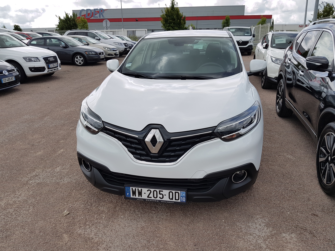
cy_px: 126
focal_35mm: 26
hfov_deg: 67.3
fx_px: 252
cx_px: 168
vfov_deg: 53.1
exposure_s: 1/2024
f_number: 1.7
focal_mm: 4.2
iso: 40
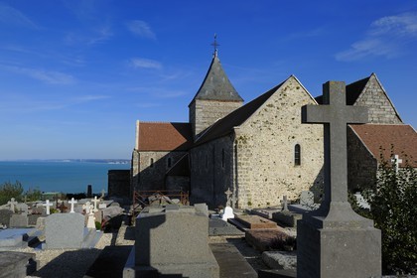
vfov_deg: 45.0
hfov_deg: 63.7
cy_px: 139
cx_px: 208
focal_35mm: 29
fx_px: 336
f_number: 16
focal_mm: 29
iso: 200
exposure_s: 1/160
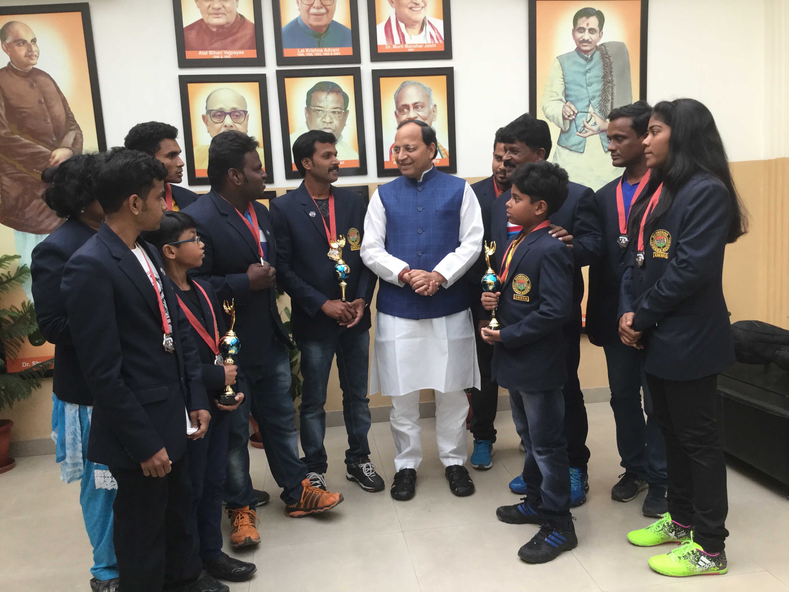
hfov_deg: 58.4
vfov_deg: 45.4
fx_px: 707
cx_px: 394
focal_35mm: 31
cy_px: 296
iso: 32
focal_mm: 3.3
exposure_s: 1/33
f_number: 2.4
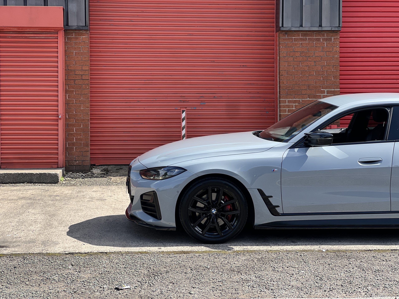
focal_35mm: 77
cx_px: 200
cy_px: 150
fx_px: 888
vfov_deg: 19.1
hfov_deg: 25.3
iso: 25
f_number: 2.8
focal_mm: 9
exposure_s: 1/258
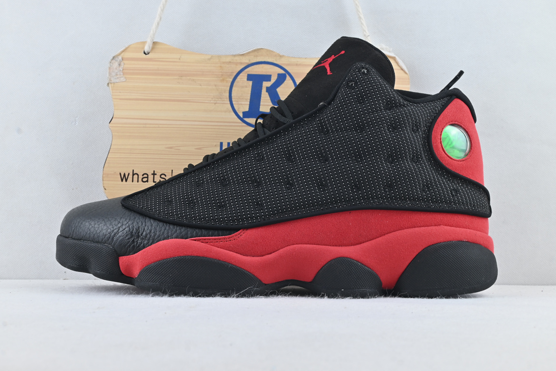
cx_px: 274
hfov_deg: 46.1
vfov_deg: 31.7
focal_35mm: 42
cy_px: 184
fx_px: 653
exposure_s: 1/13
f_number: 10
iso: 110
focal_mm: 27.5
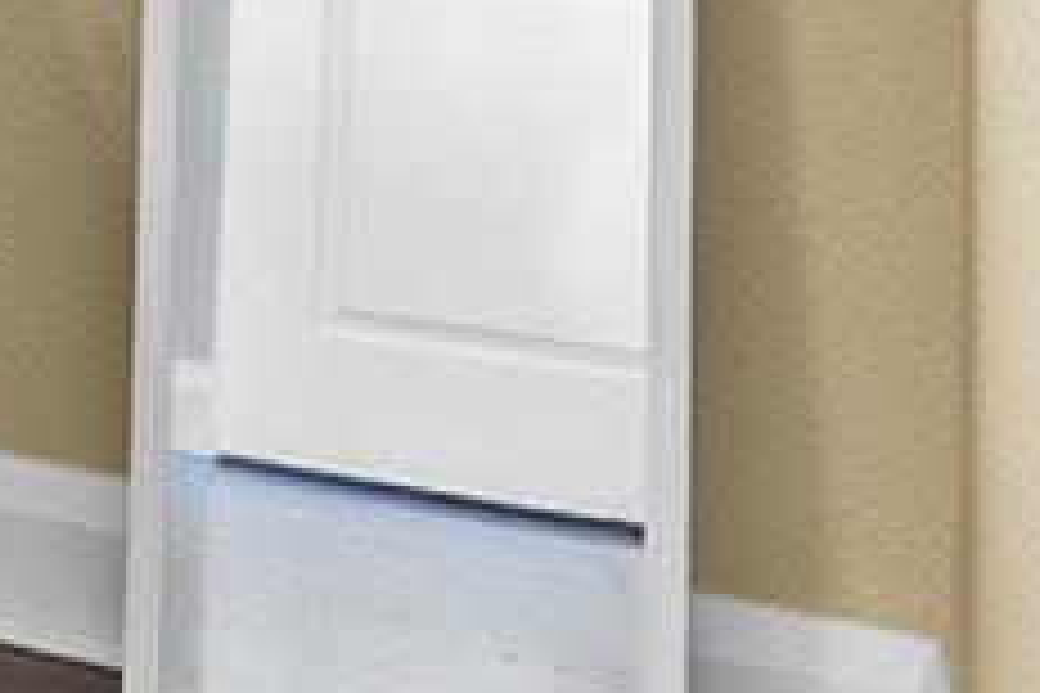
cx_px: -2220
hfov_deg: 10.6
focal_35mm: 118
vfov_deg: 10.4
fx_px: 3409
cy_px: -819
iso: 400
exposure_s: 1/2.5
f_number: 8
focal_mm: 17
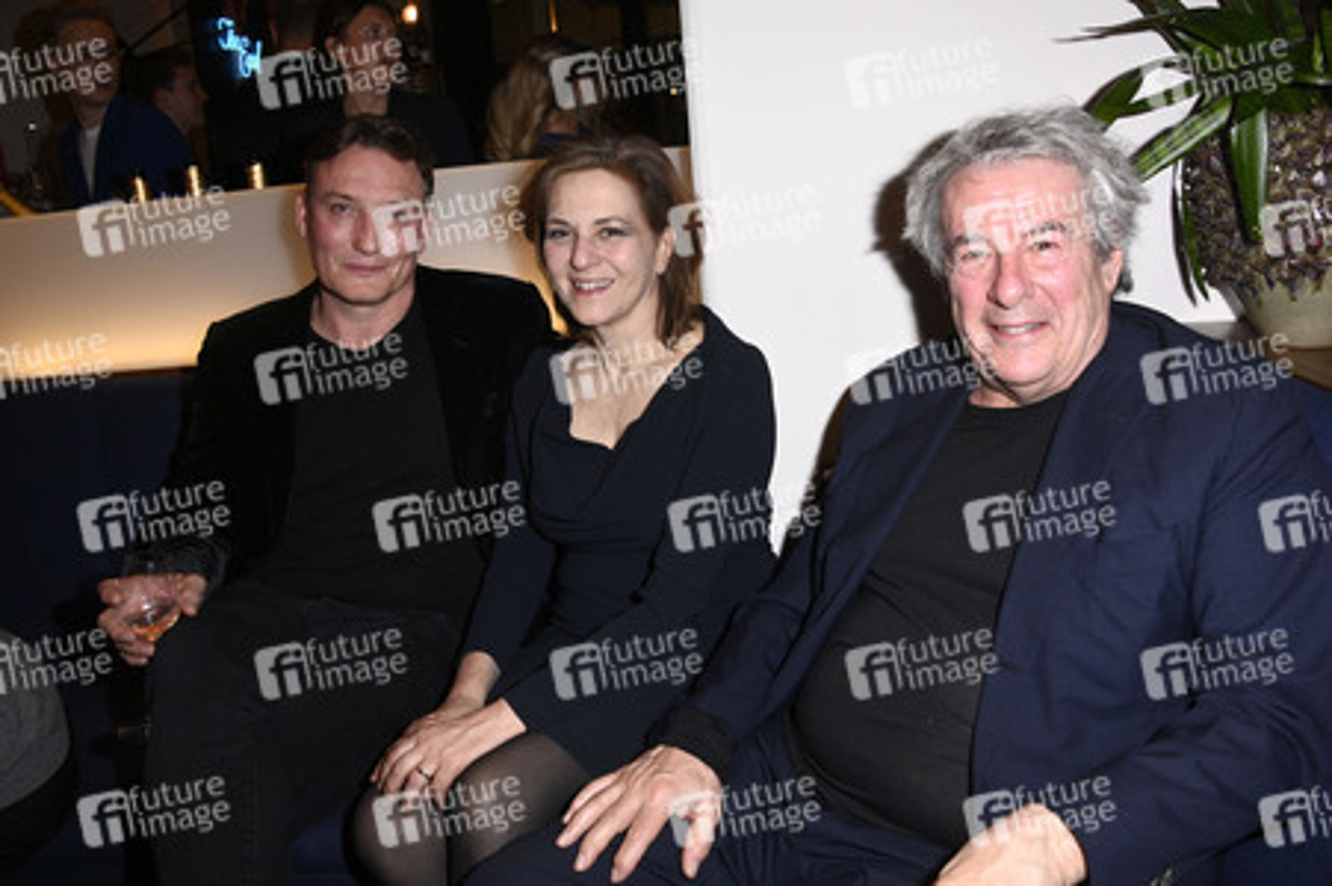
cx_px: 666
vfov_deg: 46.3
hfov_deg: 65.5
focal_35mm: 28
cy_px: 443
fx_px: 1035
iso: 2000
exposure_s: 1/160
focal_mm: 28
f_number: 5.6
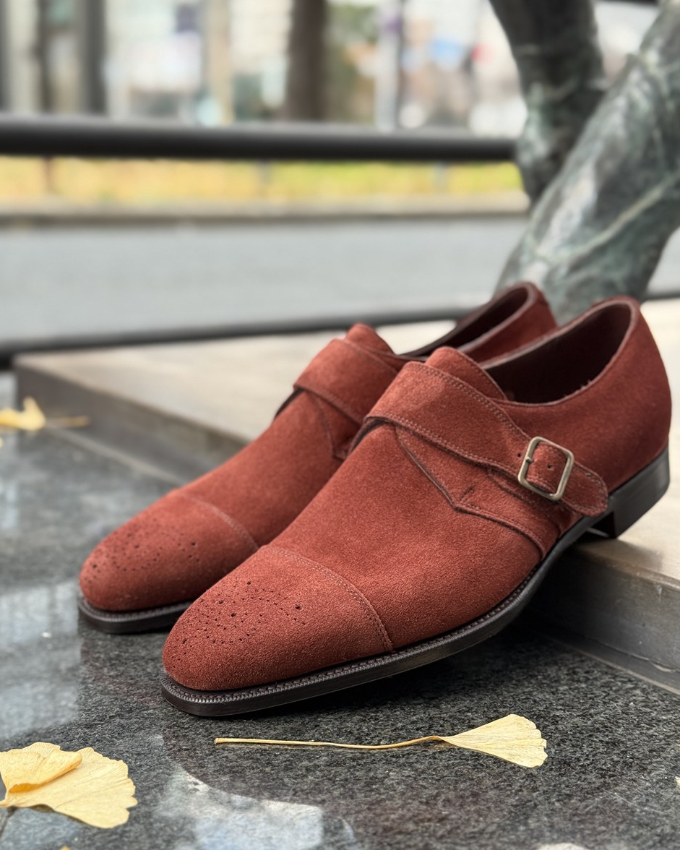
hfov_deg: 29.7
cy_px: 444
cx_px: 337
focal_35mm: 51
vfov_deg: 36.6
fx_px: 1283
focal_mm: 6.76
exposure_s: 1/68
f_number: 1.78
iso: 200
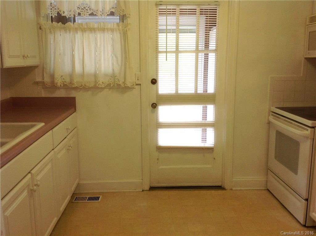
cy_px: 118
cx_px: 158
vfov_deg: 40.6
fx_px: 319
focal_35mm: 35
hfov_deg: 52.7
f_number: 2.4
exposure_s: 1/30
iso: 64
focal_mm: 4.28
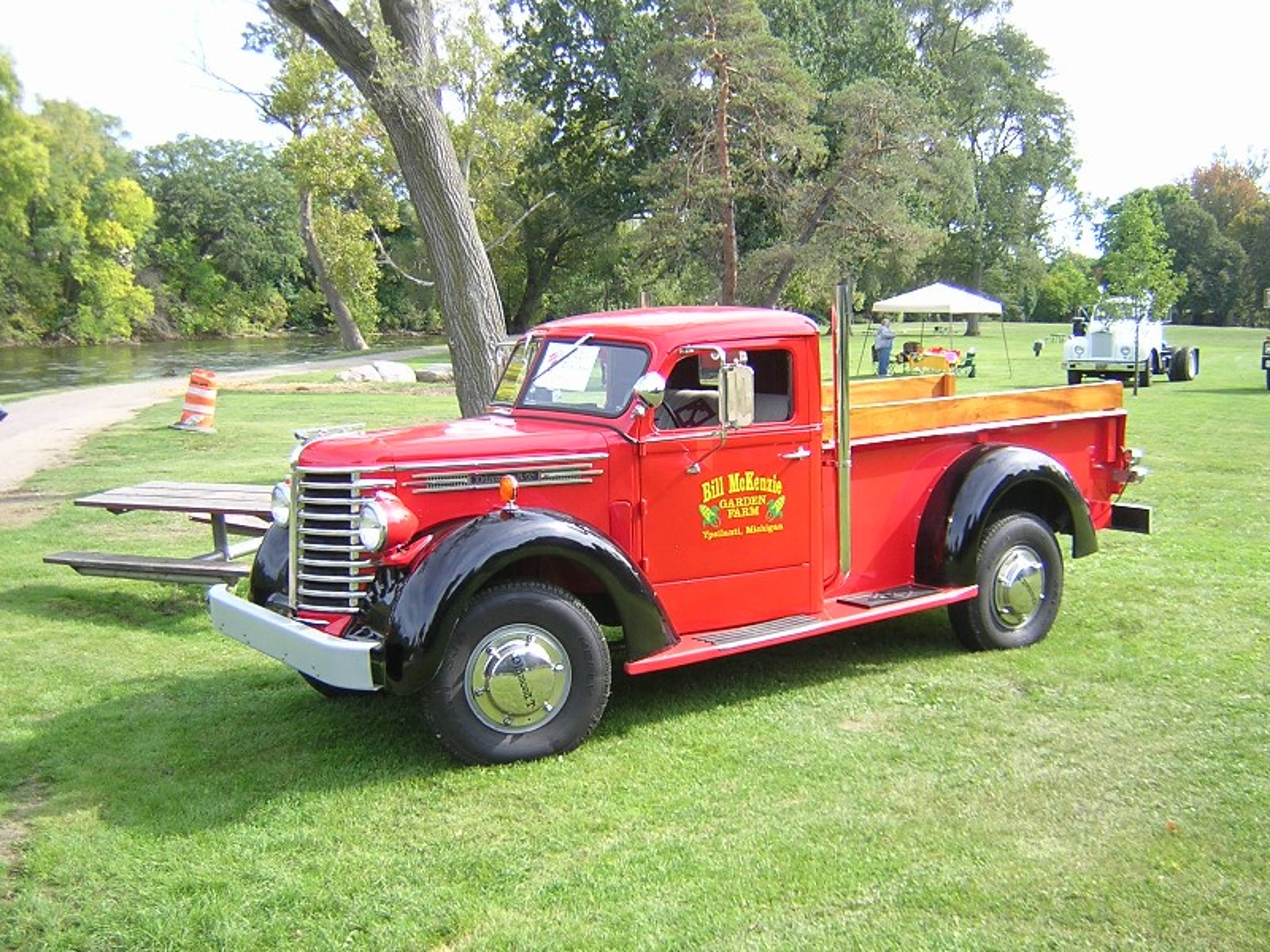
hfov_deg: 51.4
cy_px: 476
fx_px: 1321
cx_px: 635
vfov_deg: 39.7
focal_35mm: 36
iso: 100
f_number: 2.6
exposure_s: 1/207
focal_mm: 4.7
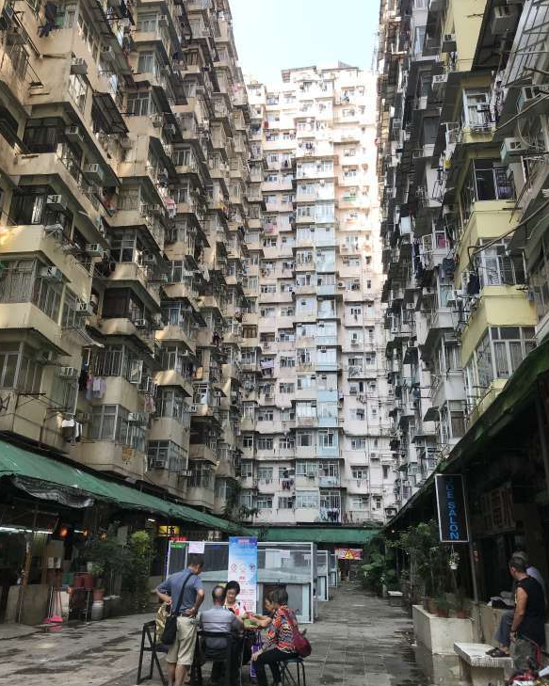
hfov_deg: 48.5
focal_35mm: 30
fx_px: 609
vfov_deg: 58.8
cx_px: 269
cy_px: 338
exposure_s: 1/474
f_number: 1.8
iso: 20
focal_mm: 3.99
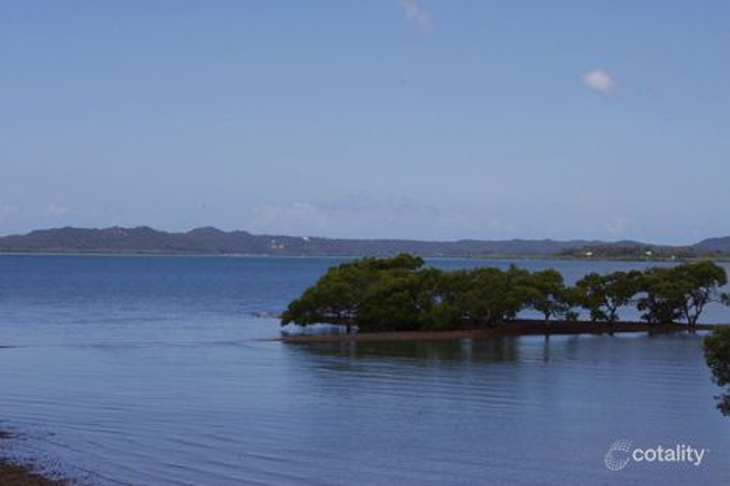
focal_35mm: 82
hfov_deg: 24.8
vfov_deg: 16.6
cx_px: 365
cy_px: 243
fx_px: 1662
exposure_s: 1/250
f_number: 18
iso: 400
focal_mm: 55
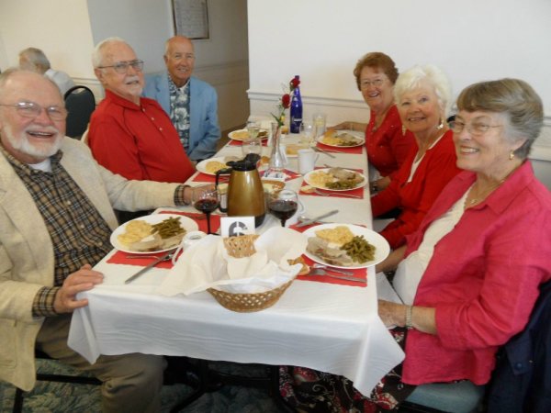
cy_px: 206
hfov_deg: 71.6
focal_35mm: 24
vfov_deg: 56.8
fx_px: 382
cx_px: 276
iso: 200
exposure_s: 1/30
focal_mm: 3.9
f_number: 3.2
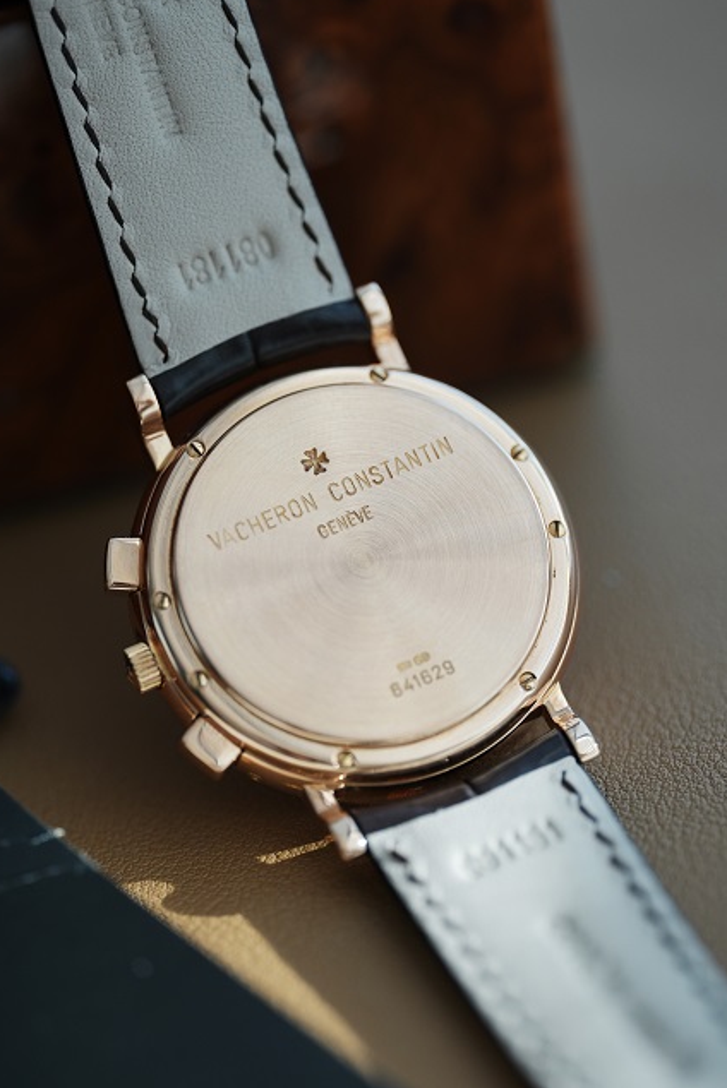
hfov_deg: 11.8
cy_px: 551
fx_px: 3510
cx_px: 350
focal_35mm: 116
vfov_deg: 17.6
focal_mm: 105
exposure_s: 1/250
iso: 500
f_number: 2.8
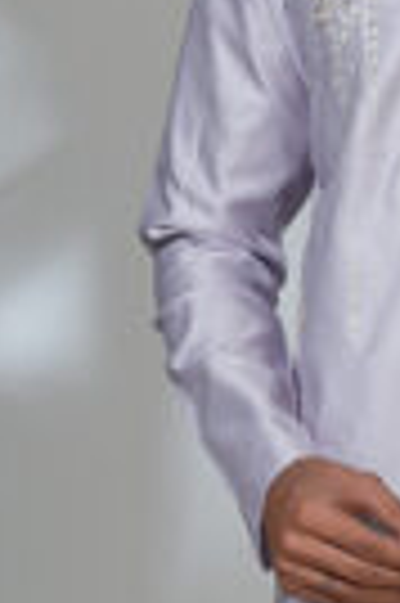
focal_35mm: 427
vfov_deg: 4.8
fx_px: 7135
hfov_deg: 3.2
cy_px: 266
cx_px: 584
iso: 125
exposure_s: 1/160
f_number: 9
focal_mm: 85
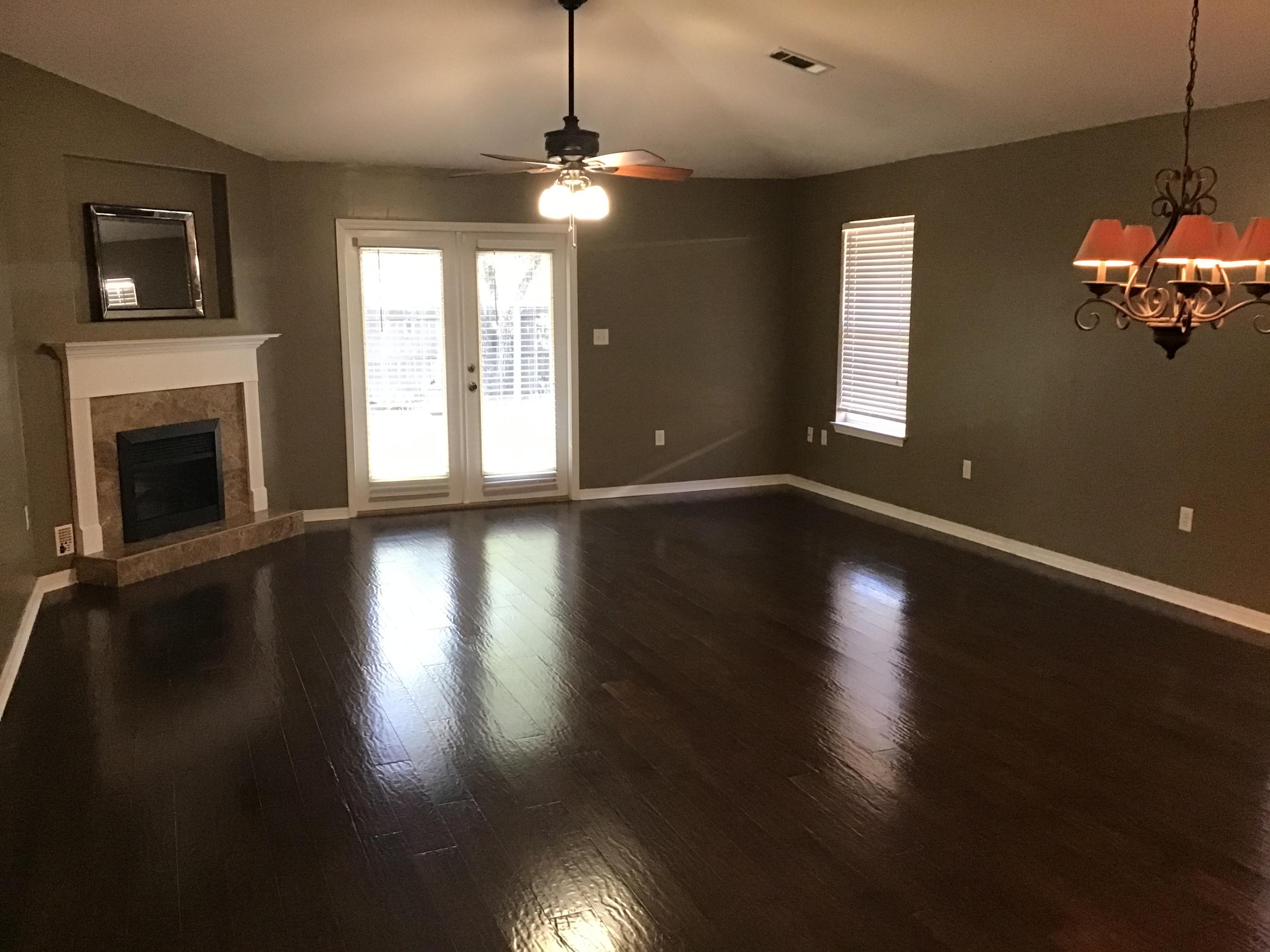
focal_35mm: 31
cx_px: 635
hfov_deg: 58.4
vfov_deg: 45.4
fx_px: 1137
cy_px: 476
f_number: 2.4
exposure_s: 1/30
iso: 200
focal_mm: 3.3
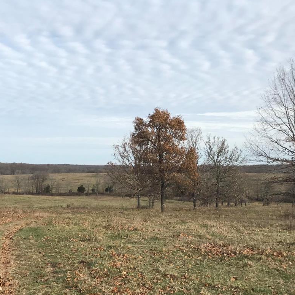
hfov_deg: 33.4
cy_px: 178
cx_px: 144
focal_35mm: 51
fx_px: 492
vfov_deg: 33.3
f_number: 1.8
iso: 20
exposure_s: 1/1330
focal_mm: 3.99
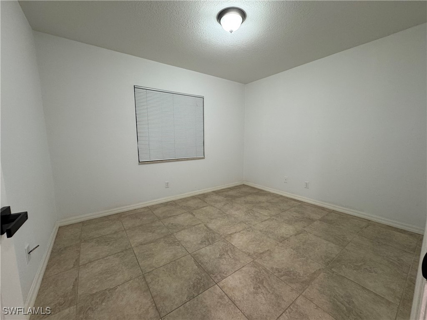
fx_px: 173
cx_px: 214
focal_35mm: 14
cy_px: 160
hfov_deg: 102.1
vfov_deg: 85.7
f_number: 2.2
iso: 200
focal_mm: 2.22
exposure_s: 1/60
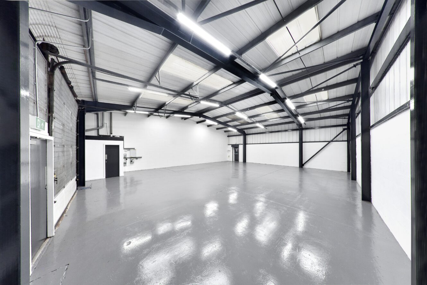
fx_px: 142
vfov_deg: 90.0
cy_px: 142
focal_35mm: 12
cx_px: 214
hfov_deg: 112.6
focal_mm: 8
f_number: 10
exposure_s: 1/13
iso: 100
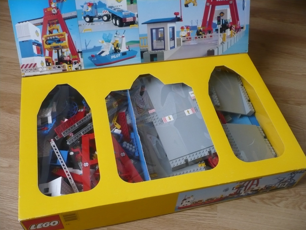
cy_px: 115
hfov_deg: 52.6
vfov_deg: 40.7
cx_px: 153
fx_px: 309
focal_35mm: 35
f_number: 2.8
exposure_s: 1/30
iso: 200
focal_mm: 5.8
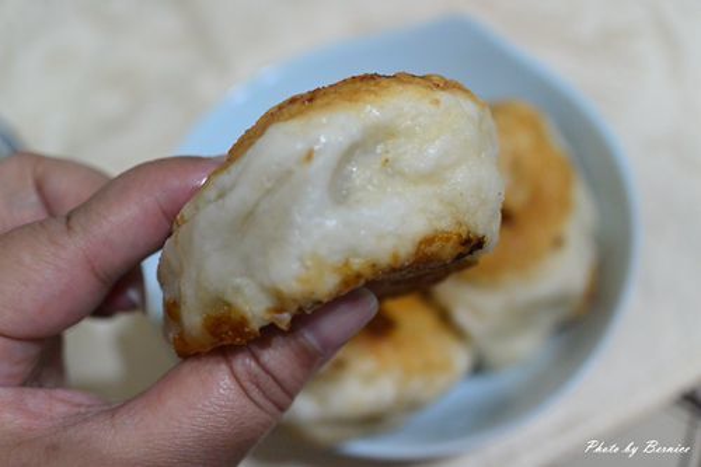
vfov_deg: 27.5
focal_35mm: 49
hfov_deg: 40.4
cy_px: 234
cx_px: 350
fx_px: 954
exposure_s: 1/80
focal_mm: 18.5
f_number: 1.8
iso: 800
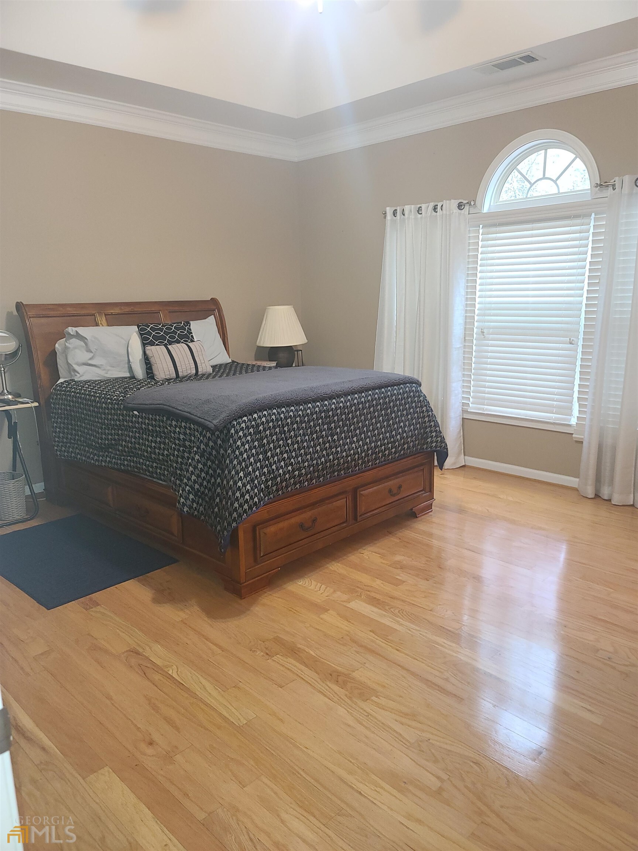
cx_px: 319
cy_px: 426
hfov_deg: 54.9
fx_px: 614
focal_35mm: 25
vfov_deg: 69.4
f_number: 1.8
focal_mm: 7
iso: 160
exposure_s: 1/10
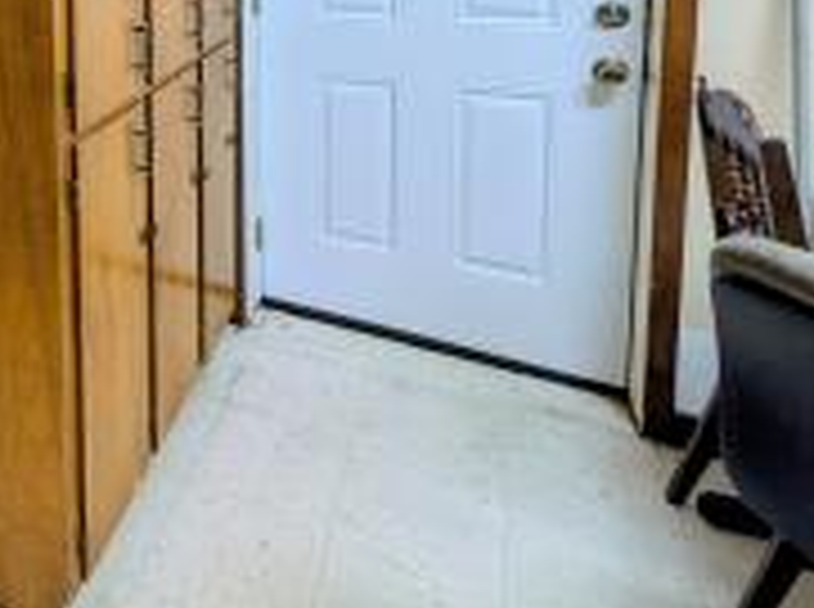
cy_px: -9
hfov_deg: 47.6
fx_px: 728
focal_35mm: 31
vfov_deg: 39.6
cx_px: -13
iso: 95
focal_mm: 1.85
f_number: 2.2
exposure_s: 1/40
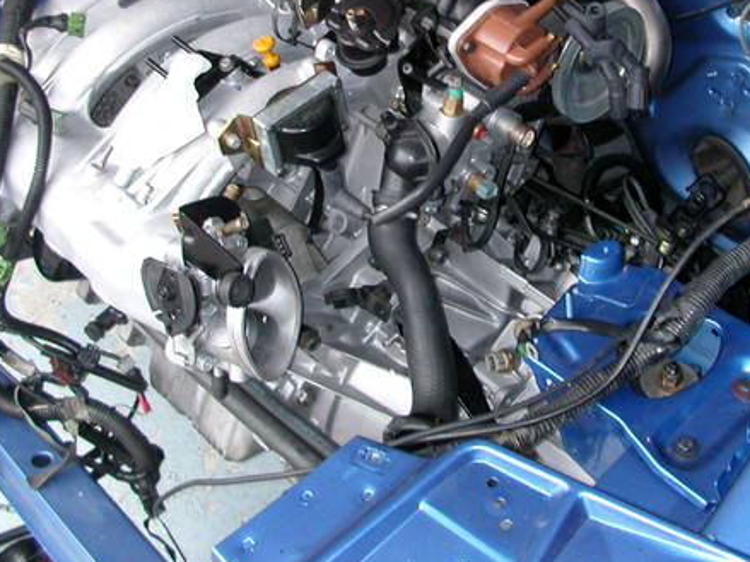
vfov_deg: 26.8
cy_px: 173
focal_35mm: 54
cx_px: 472
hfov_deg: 35.3
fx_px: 1170
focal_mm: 5.6
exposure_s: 1/30
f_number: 2.7
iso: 100
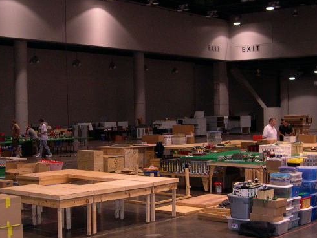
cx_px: 108
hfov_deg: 31.0
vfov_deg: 23.7
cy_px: 128
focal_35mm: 62
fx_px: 568
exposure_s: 1/60
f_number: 2.8
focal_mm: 8
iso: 400
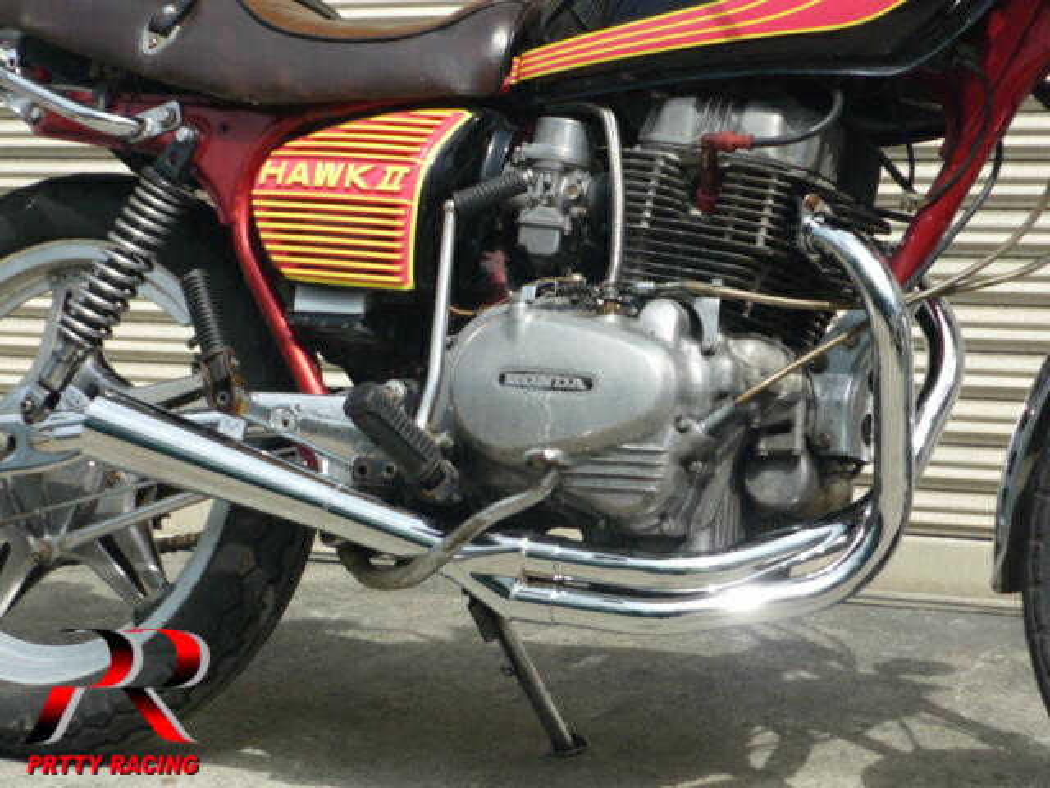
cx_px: 525
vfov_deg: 18.2
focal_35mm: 81
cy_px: 394
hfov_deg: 24.1
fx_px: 2457
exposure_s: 1/125
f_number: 9
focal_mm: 8.4
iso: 100
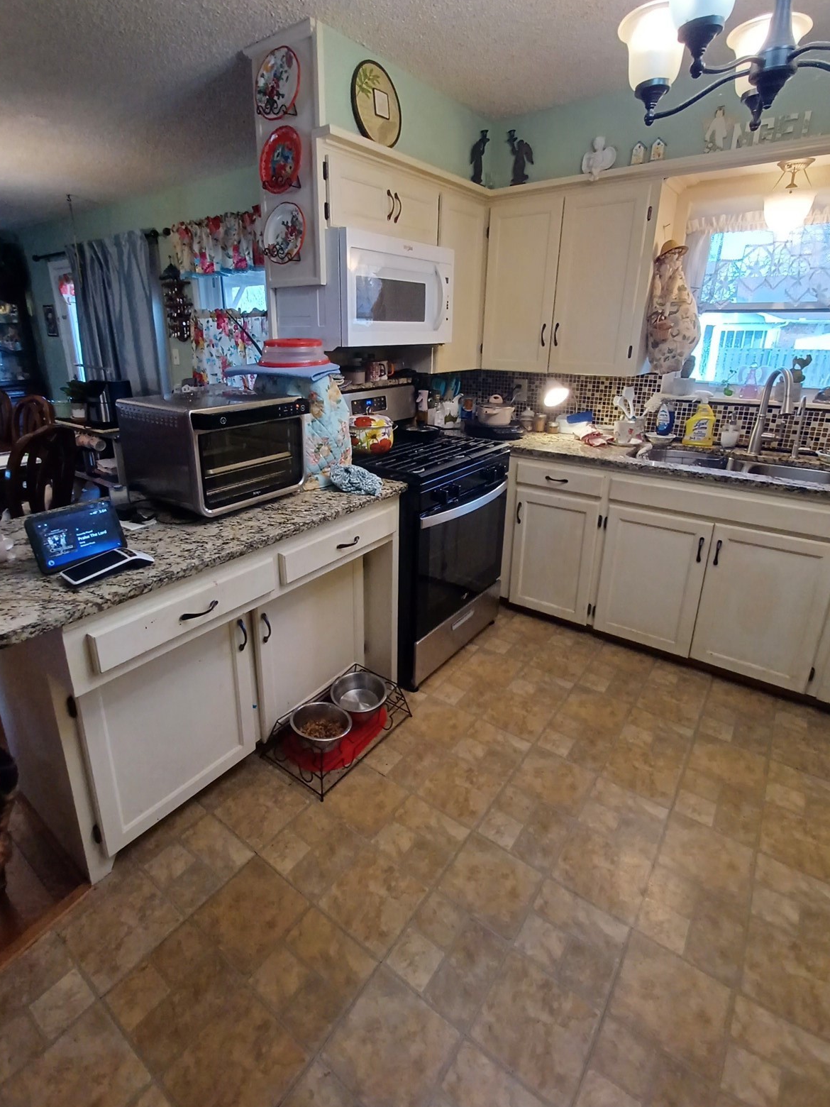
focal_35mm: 16
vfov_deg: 94.2
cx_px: 376
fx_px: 512
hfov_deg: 77.9
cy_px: 504
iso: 125
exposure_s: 1/60
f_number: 2.2
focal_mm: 1.42
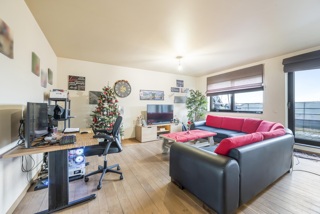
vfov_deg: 81.3
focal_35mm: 14
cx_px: 160
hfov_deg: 104.2
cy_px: 107
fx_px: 125
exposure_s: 1/2
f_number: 8
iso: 250
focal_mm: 14
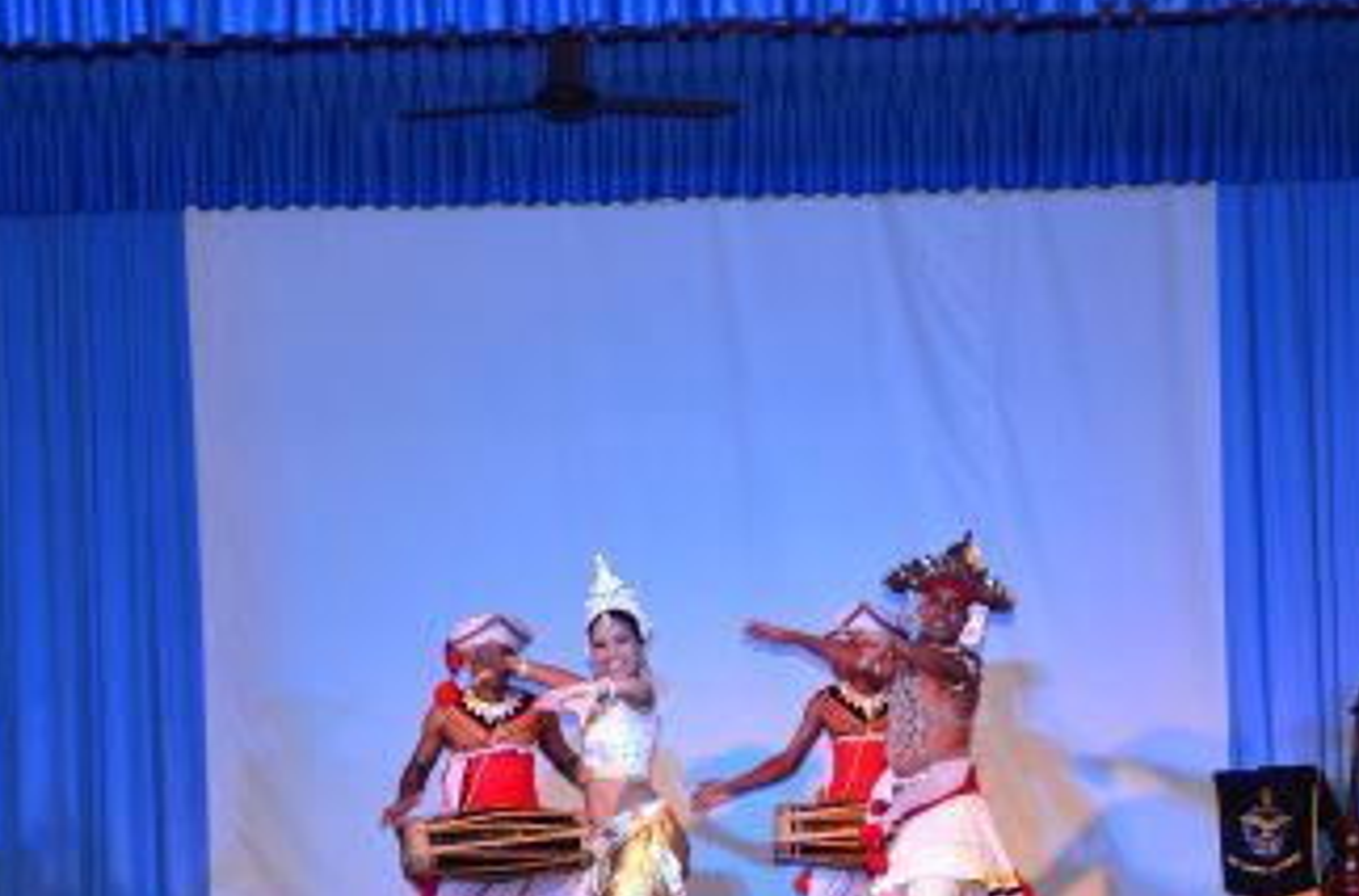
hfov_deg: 25.2
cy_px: 810
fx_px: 3045
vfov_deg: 16.5
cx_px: 669
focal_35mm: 81
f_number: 5
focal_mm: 29
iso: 400
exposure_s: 1/60
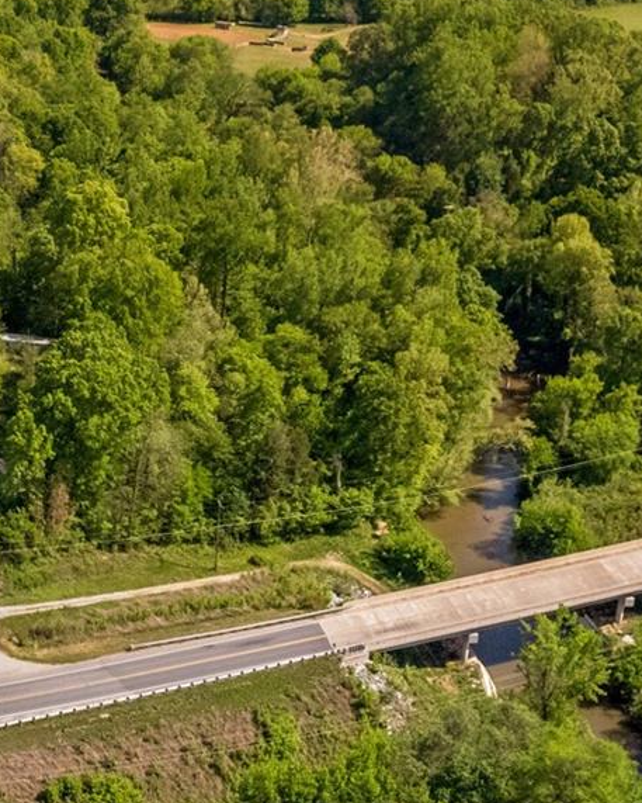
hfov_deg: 19.7
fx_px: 1757
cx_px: -77
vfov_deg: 25.7
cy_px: 330
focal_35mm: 74
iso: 400
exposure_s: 1/4000
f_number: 2.8
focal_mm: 8.38
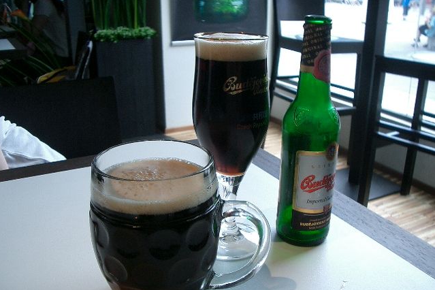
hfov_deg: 51.9
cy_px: 164
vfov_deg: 35.9
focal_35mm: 37
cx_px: 217
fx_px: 447
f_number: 2.6
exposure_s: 1/100
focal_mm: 5.8
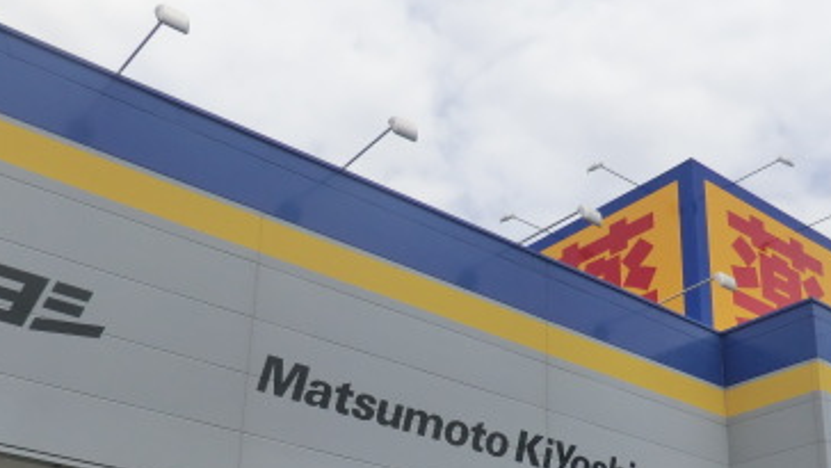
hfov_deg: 44.5
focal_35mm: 46
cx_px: 463
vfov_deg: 25.0
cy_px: 445
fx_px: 1014
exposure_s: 1/320
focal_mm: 4.3
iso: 80
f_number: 7.5
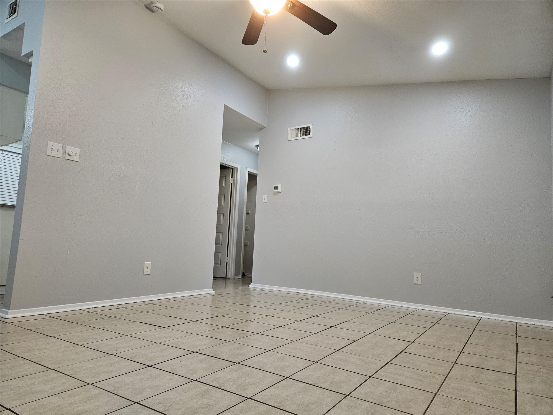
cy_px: 208
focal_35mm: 23
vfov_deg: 58.9
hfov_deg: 73.9
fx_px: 367
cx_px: 276
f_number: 1.8
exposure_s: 1/120
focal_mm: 5.4
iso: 250
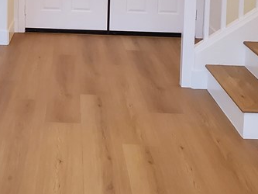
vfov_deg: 17.8
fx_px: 596
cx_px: 40
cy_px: -23
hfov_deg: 23.9
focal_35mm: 80
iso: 250
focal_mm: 4.3
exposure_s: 1/60
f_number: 2.4
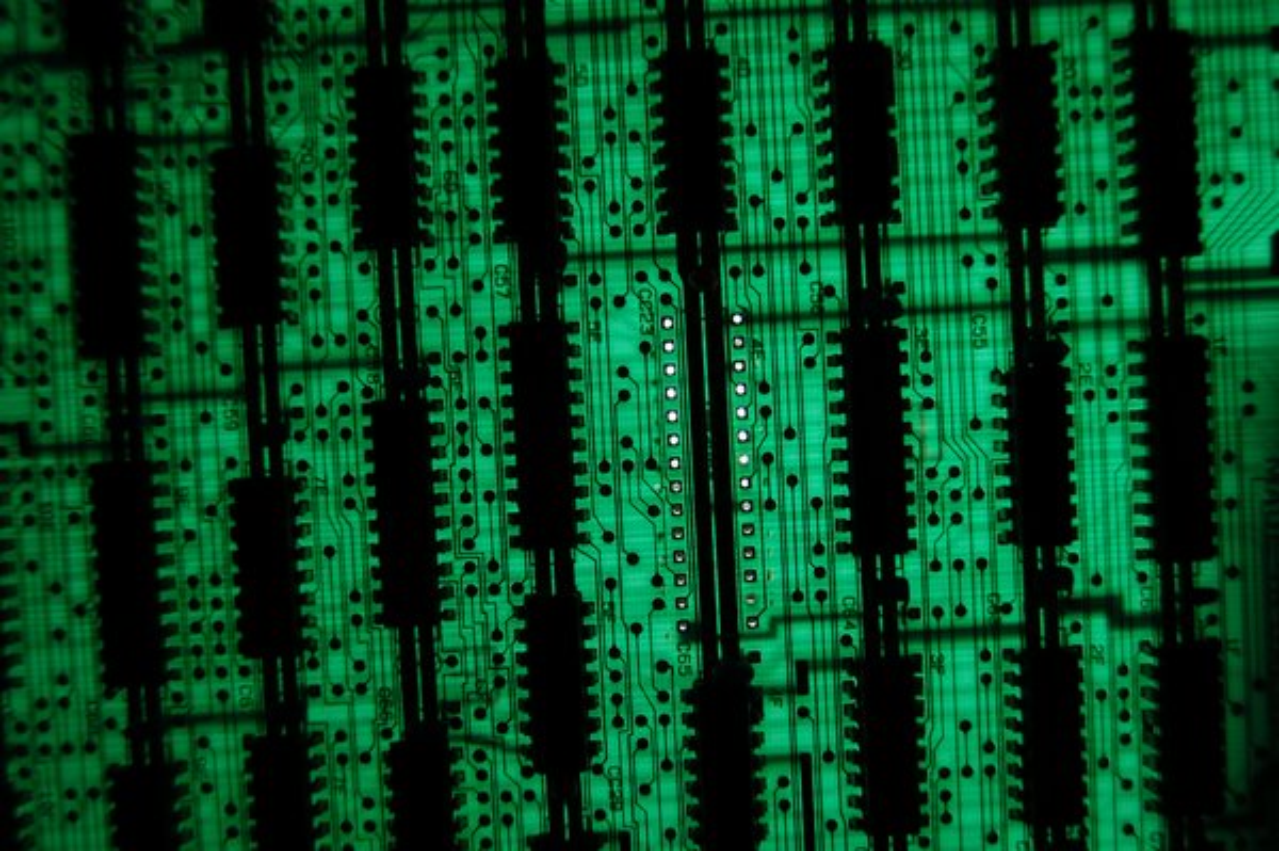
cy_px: 426
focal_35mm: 45
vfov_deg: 29.8
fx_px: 1597
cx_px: 640
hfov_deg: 43.6
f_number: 4.2
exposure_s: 1/30
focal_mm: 30
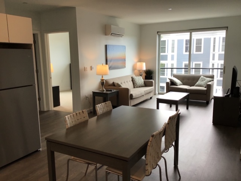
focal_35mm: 31
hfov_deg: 58.4
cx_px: 120
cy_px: 90
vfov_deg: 45.4
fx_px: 216
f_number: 2.4
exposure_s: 1/60
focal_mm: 3.3
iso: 25
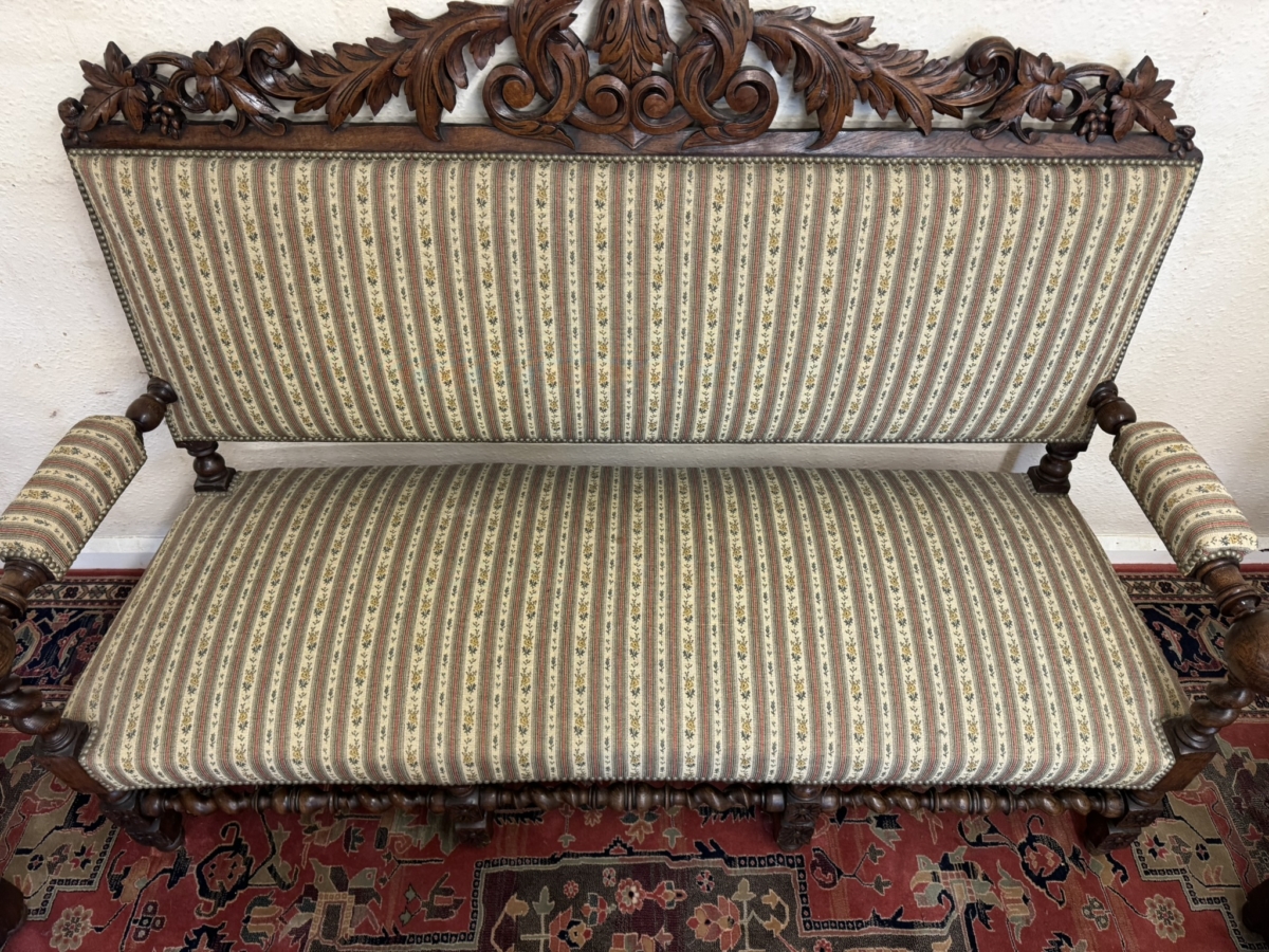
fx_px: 880
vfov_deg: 56.8
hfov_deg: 71.6
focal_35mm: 24
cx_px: 634
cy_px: 476
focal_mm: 6.76
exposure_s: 1/50
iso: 200
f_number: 1.78
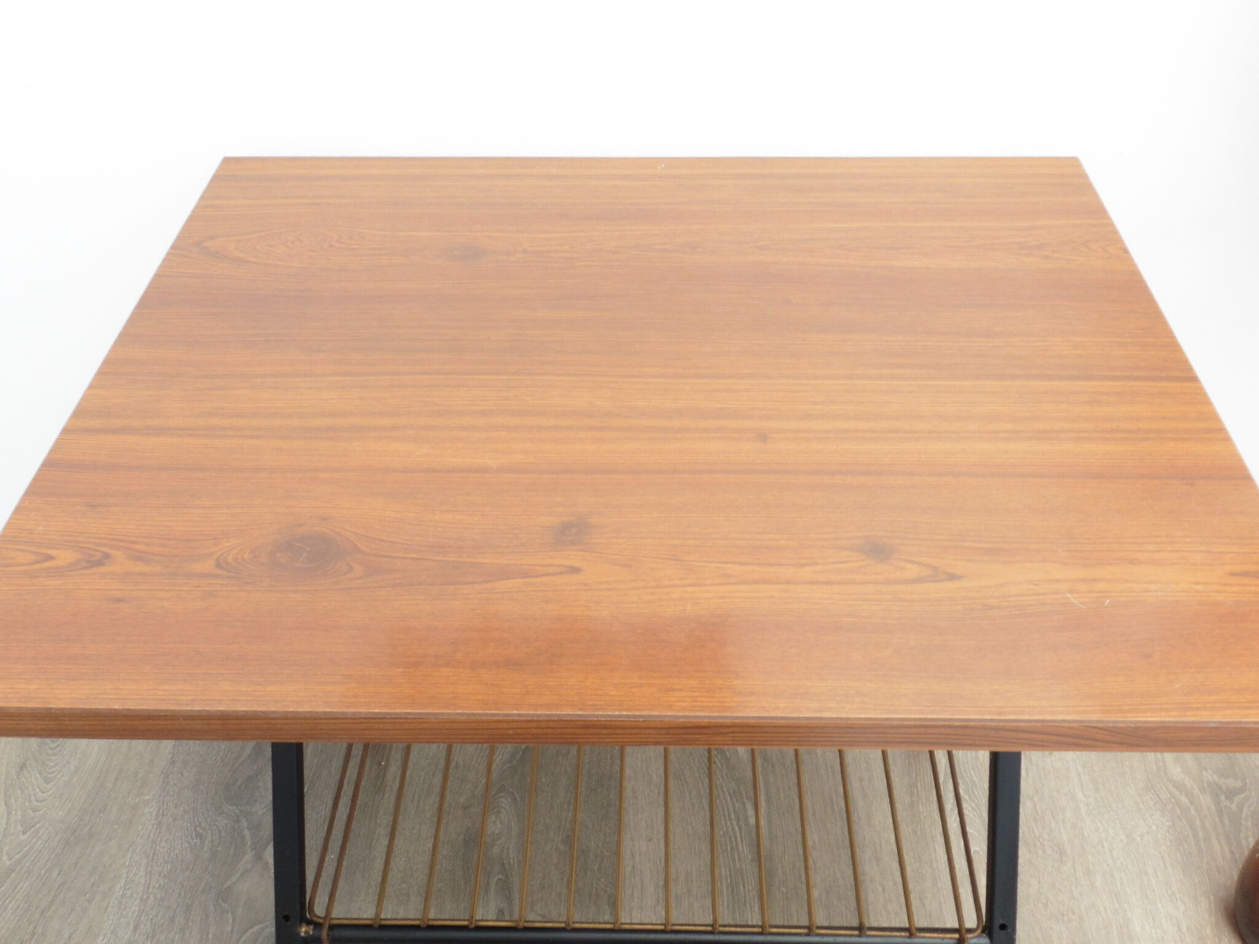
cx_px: 630
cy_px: 472
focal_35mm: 30
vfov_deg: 46.8
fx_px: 1091
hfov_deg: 60.0
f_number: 8
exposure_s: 1/13
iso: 160
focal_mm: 5.4
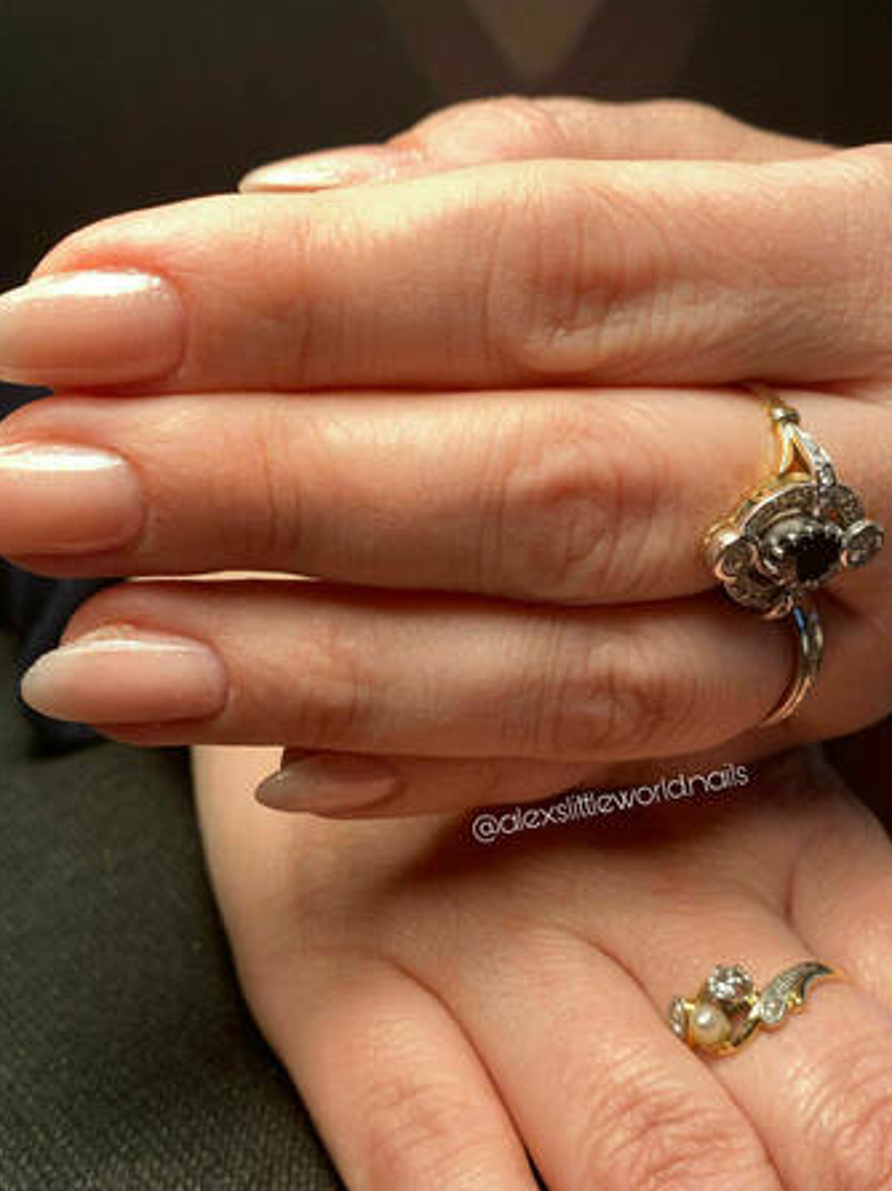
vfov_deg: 52.3
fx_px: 1204
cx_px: 398
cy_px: 710
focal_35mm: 35
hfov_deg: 40.6
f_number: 1.8
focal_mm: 4.25
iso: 32
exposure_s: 1/191
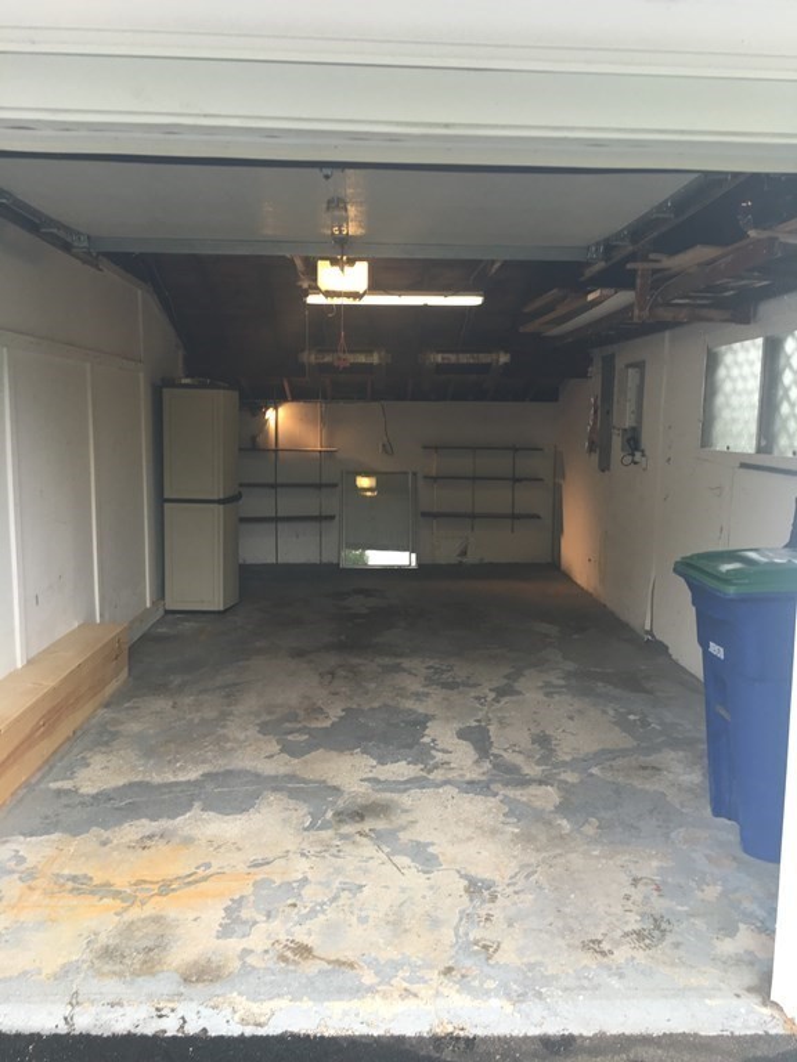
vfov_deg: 61.7
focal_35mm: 29
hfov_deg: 48.2
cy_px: 531
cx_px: 398
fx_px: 890
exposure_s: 1/60
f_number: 2.2
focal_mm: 4.15
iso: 32
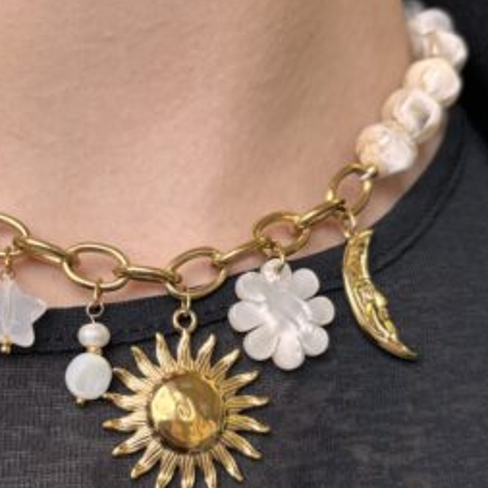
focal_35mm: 52
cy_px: 294
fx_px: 829
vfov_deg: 32.7
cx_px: 141
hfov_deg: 32.4
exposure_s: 1/50
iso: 160
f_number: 1.6
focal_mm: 5.96
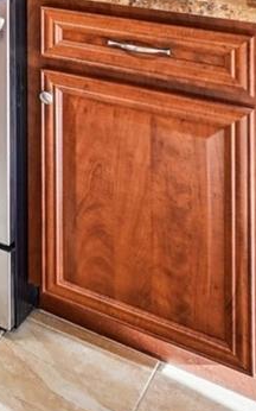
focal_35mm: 66
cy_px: -156
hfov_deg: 14.3
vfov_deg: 25.6
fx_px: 737
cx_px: -335
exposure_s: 1/13
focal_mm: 14
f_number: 8
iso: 400
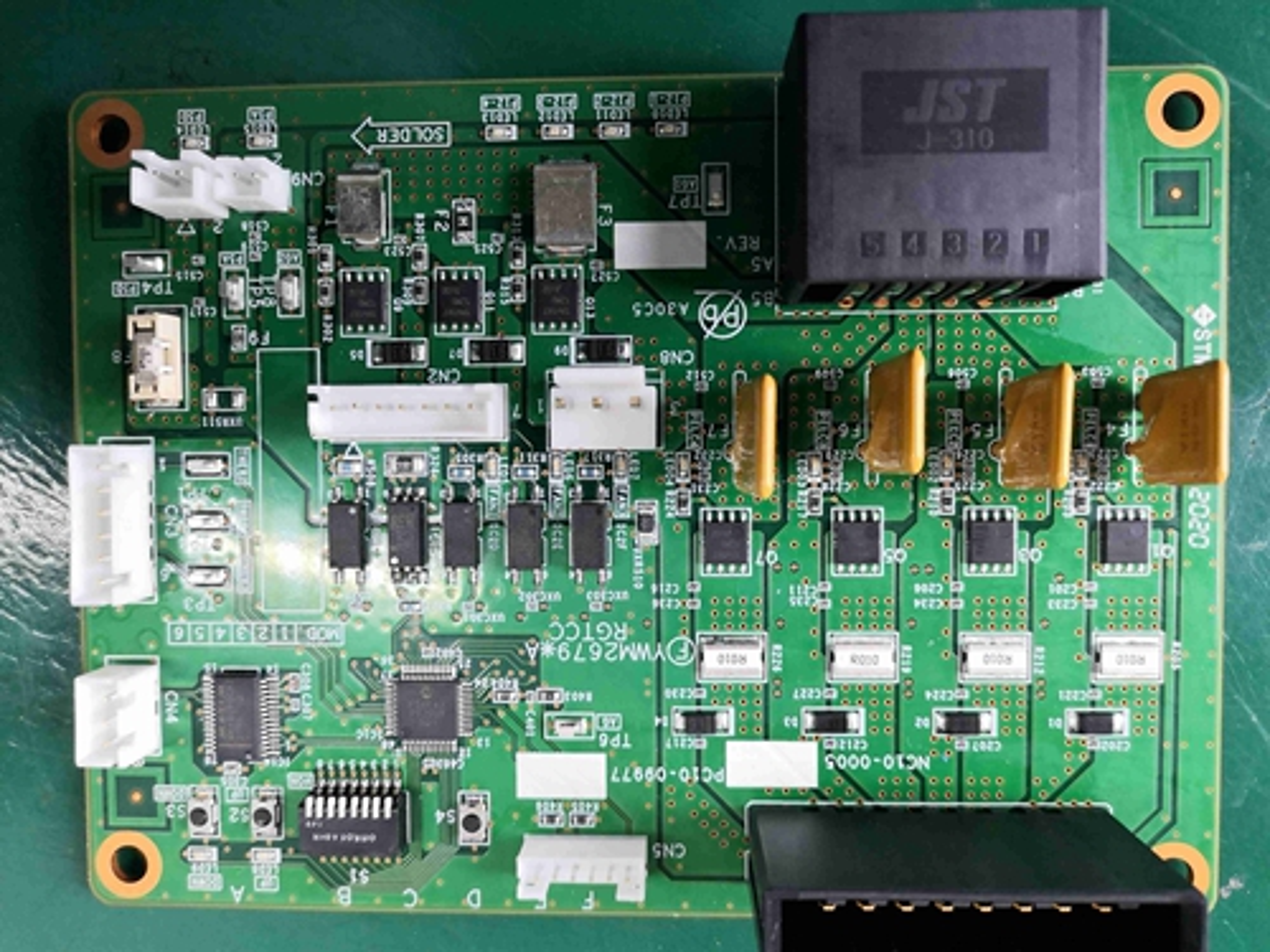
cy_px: 476
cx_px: 635
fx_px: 954
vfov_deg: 53.1
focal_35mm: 26
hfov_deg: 67.3
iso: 250
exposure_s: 1/100
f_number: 1.8
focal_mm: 4.75
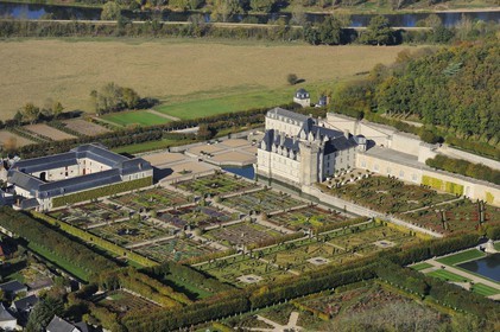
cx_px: 250
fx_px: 1804
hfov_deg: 15.8
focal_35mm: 130
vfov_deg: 10.5
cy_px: 166
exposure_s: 1/1000
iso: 400
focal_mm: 130
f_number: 10
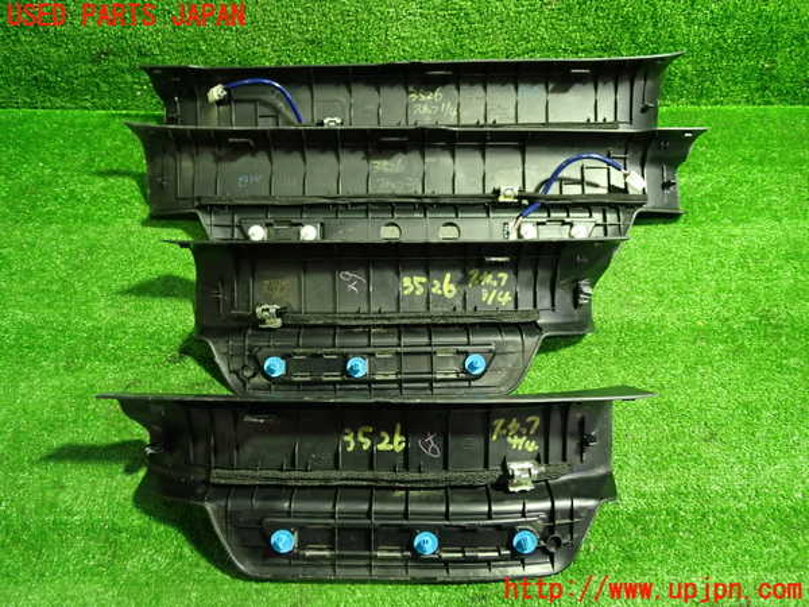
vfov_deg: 46.8
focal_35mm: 30
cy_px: 304
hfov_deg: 60.0
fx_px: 701
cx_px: 404
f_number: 2.3
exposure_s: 1/30
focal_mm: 5.4
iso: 640
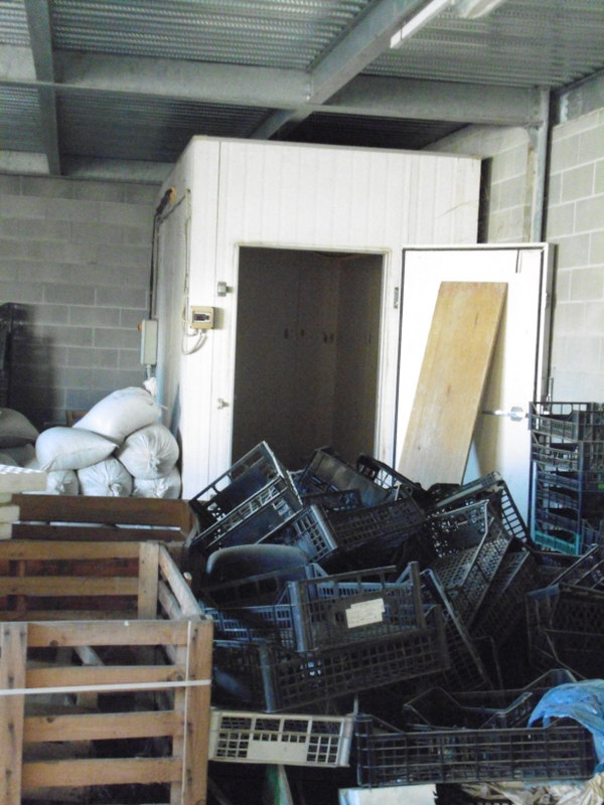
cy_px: 402
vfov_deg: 33.2
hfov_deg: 25.2
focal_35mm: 58
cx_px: 302
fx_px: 1349
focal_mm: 10.5
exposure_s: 1/6
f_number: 4
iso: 800
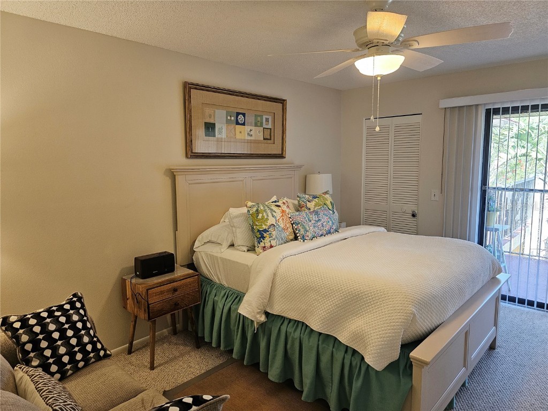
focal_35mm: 23
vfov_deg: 58.9
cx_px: 274
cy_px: 206
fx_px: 364
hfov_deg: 73.9
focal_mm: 6.3
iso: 320
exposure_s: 1/120
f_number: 1.7
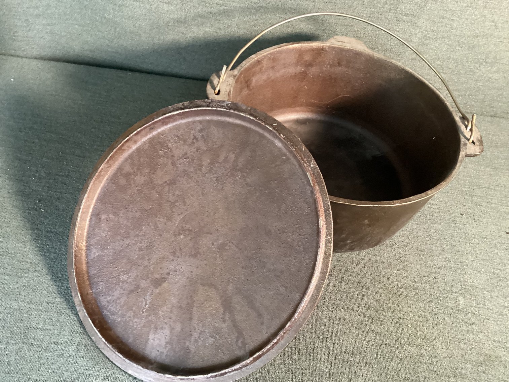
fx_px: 456
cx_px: 254
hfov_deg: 58.3
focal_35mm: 31
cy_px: 191
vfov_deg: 45.4
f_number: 2.4
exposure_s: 1/30
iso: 500
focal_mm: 3.3
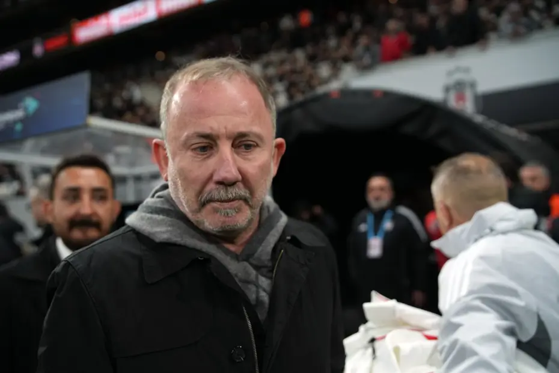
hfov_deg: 54.4
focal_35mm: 35
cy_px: 186
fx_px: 543
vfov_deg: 37.9
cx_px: 280
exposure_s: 1/1600
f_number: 3.2
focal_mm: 35
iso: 2000
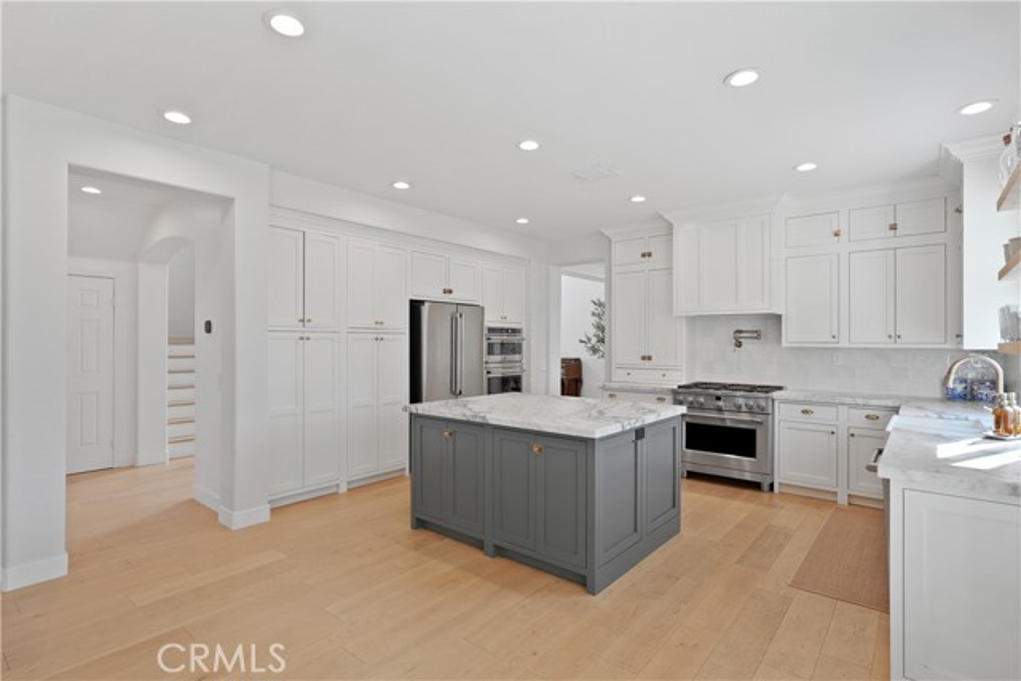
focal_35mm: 18
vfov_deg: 68.9
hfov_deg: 91.6
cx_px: 510
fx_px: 496
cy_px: 340
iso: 250
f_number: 4
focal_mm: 17.5
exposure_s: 1/15
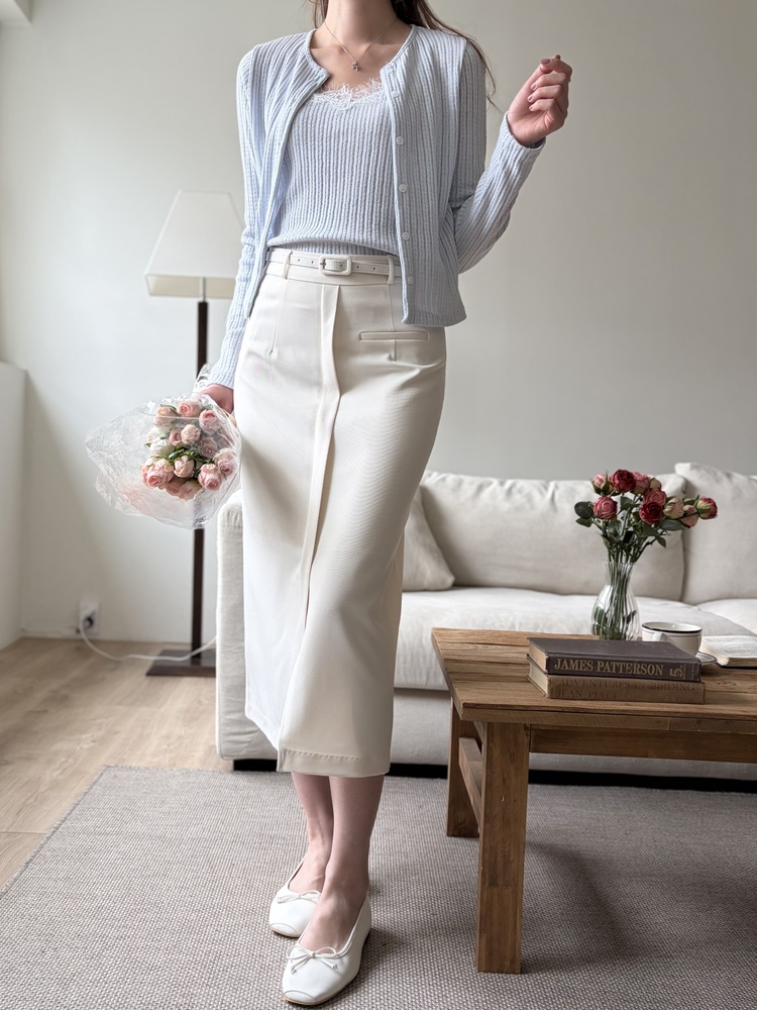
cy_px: 505
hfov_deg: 53.1
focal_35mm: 26
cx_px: 378
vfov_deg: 67.3
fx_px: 758
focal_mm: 5.96
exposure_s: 1/122
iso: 40
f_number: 1.6
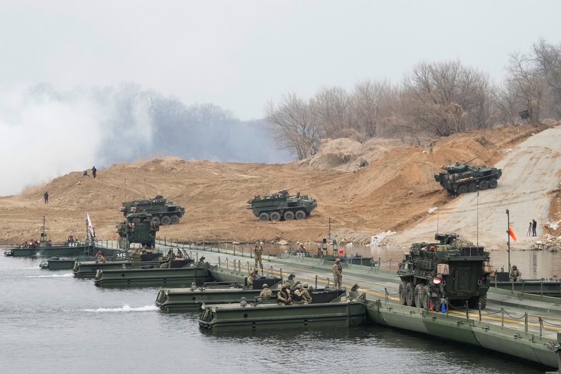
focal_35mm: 122
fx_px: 1901
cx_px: 280
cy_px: 187
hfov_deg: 16.8
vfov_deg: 11.2
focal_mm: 122
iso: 2000
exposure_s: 1/500
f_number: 14
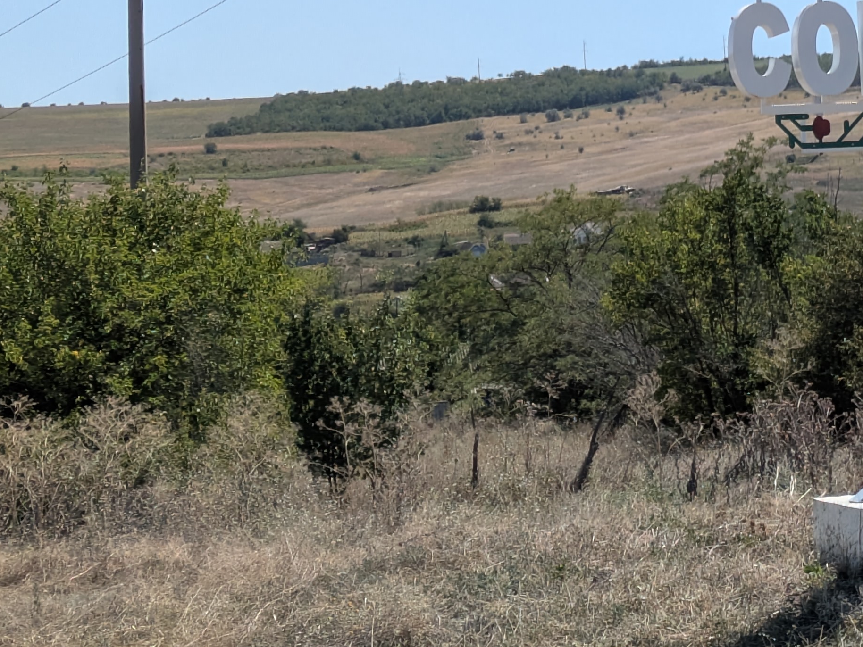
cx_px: 938
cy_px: 106
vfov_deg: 11.4
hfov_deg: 14.9
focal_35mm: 129
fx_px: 3216
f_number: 1.89
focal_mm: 5.43
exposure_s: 1/2494
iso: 54
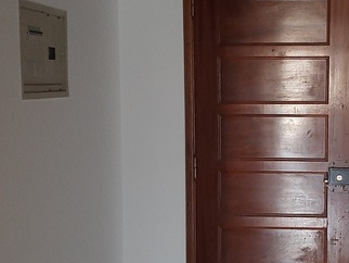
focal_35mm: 67
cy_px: 162
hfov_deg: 28.5
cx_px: 268
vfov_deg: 21.9
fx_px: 676
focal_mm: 3.93
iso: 500
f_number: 1.7
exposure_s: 1/25
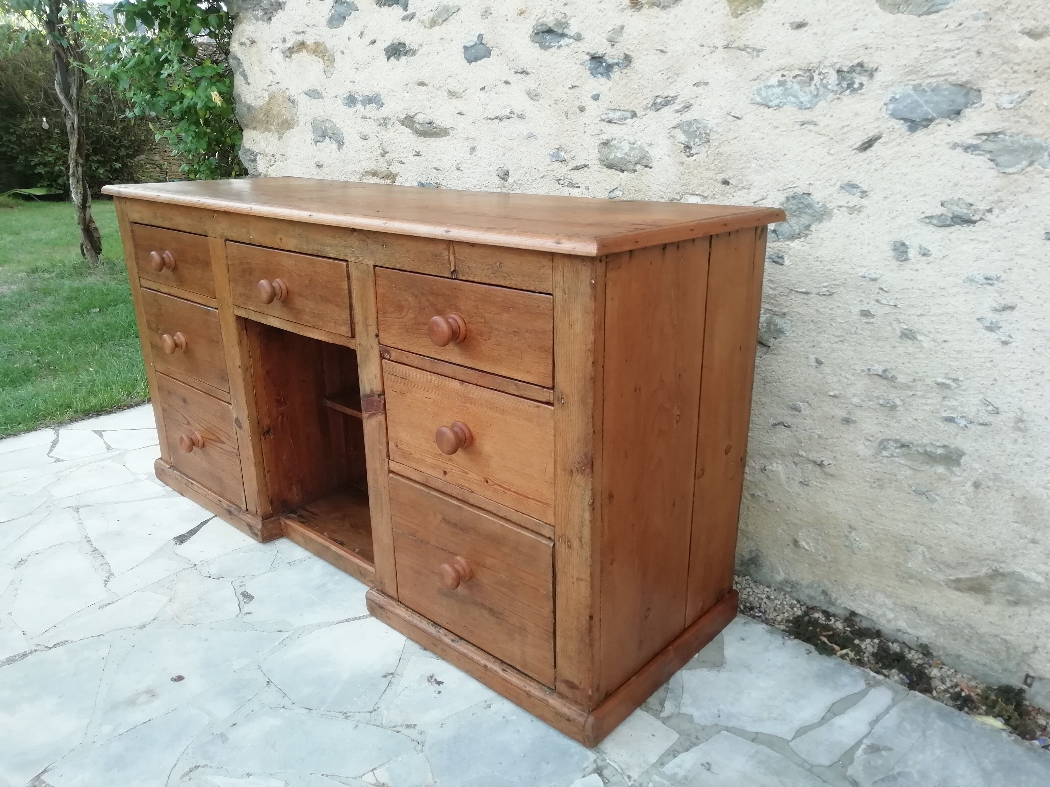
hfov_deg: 67.3
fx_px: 789
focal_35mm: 26
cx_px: 525
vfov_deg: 53.1
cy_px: 394
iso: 64
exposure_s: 1/100
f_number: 2.2
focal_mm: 3.46
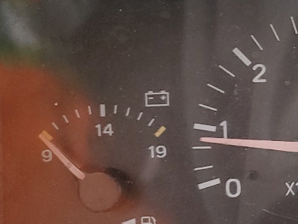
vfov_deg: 14.1
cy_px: 118
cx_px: 480
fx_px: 904
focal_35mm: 105
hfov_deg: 16.6
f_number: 1.5
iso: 94
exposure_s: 1/60.2
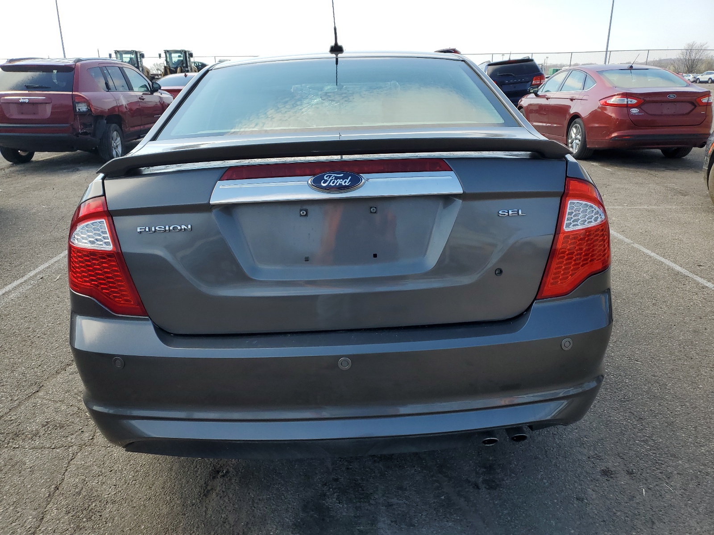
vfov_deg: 53.1
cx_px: 357
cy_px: 268
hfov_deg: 67.3
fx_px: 536
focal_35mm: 26
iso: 50
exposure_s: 1/1667
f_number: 1.5
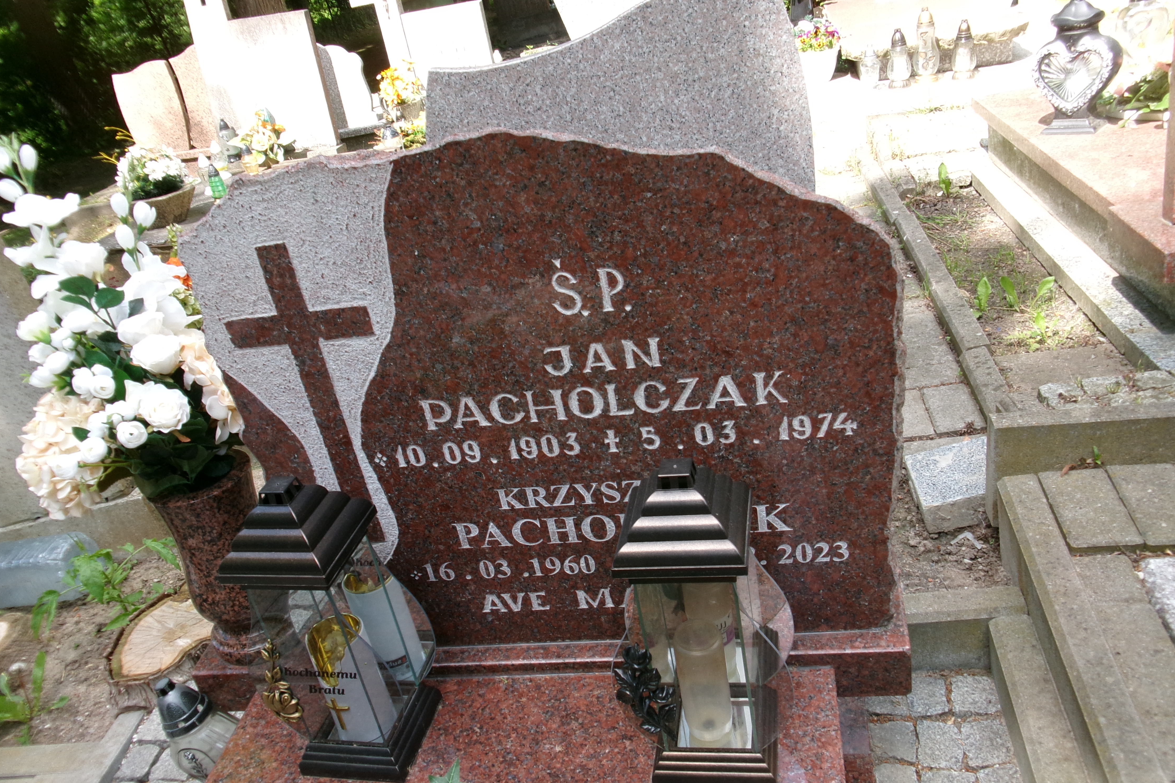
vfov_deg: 43.6
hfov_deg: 61.9
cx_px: 591
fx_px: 979
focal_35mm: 30
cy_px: 422
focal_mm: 5.1
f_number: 3.9
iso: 100
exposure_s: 1/180
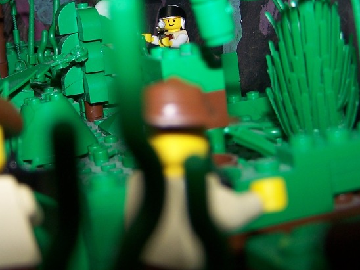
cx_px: 118
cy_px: 79
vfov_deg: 21.8
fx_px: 697
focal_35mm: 67
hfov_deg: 28.8
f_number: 2.8
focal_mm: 6.3
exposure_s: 1/60
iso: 80
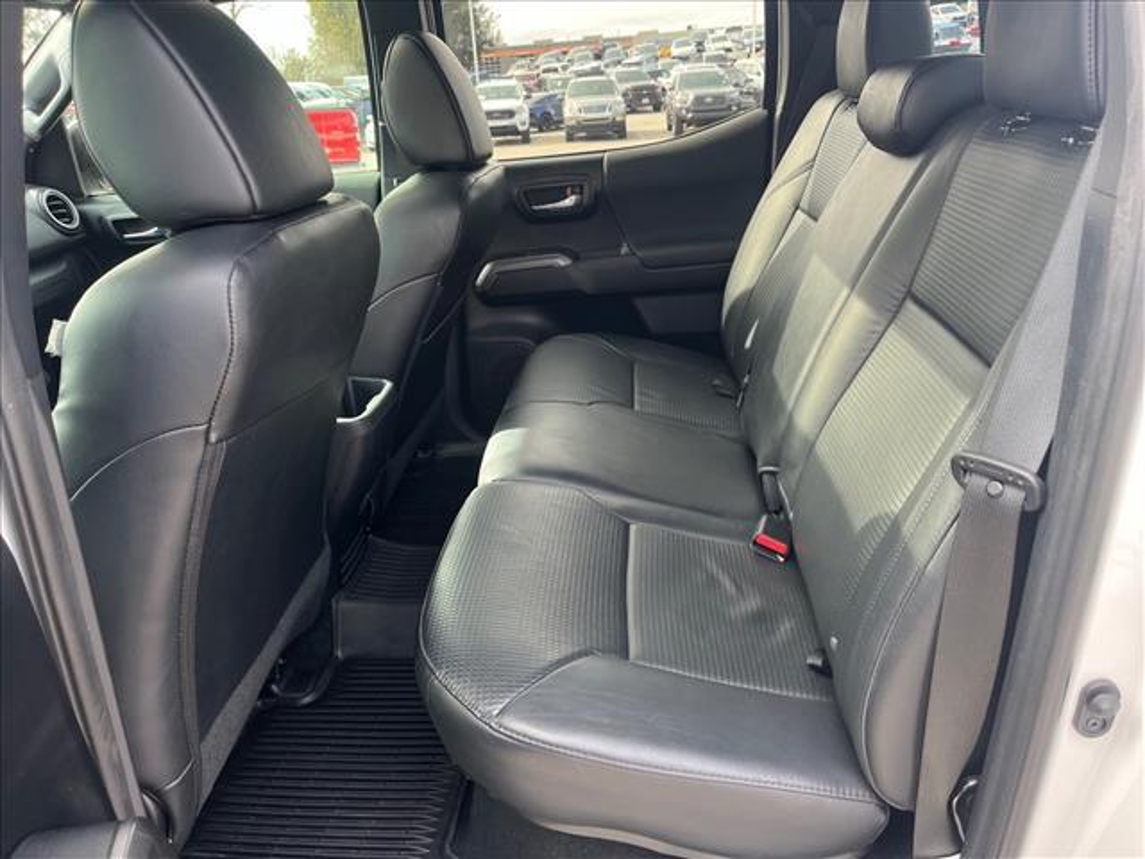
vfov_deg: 53.1
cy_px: 430
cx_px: 572
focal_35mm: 26
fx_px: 860
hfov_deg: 67.3
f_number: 1.6
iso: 40
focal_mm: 5.1
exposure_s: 1/121
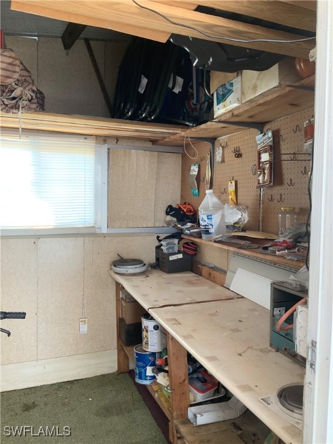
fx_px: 372
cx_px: 166
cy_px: 222
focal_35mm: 29
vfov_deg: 61.7
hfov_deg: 48.2
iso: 80
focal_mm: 3
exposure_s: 1/60
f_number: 1.8
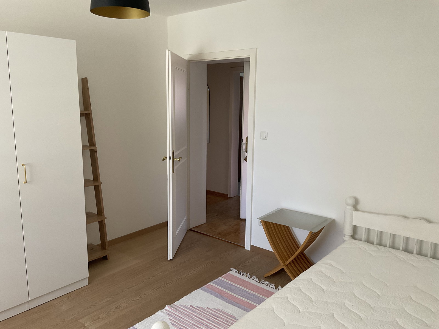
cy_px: 164
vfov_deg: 48.2
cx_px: 220
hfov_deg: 61.7
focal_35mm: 29
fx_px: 368
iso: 100
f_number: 1.8
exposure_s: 1/60
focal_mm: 3
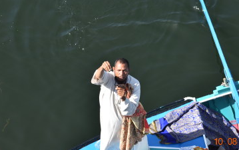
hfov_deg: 14.0
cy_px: 47
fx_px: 971
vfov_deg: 8.8
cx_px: 152
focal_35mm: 149
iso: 100
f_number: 7.1
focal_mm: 70
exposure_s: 1/250
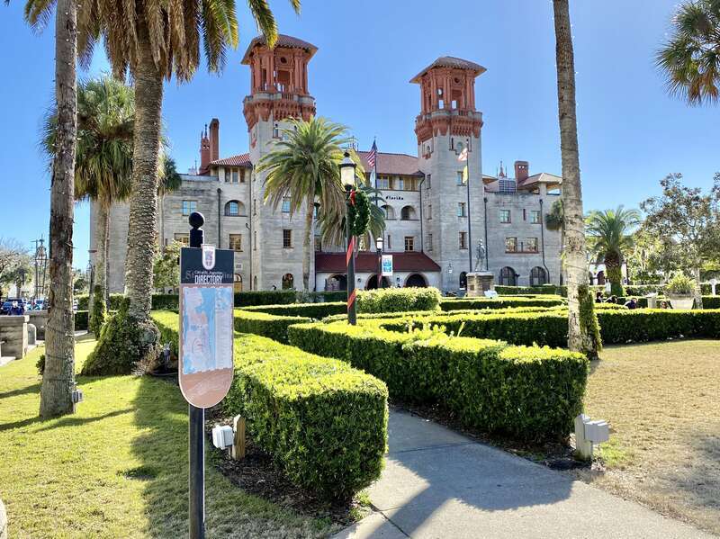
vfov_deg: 53.0
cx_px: 360
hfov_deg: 67.3
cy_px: 270
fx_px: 540
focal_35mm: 26
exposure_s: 1/2105
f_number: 1.8
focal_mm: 4.25
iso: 32
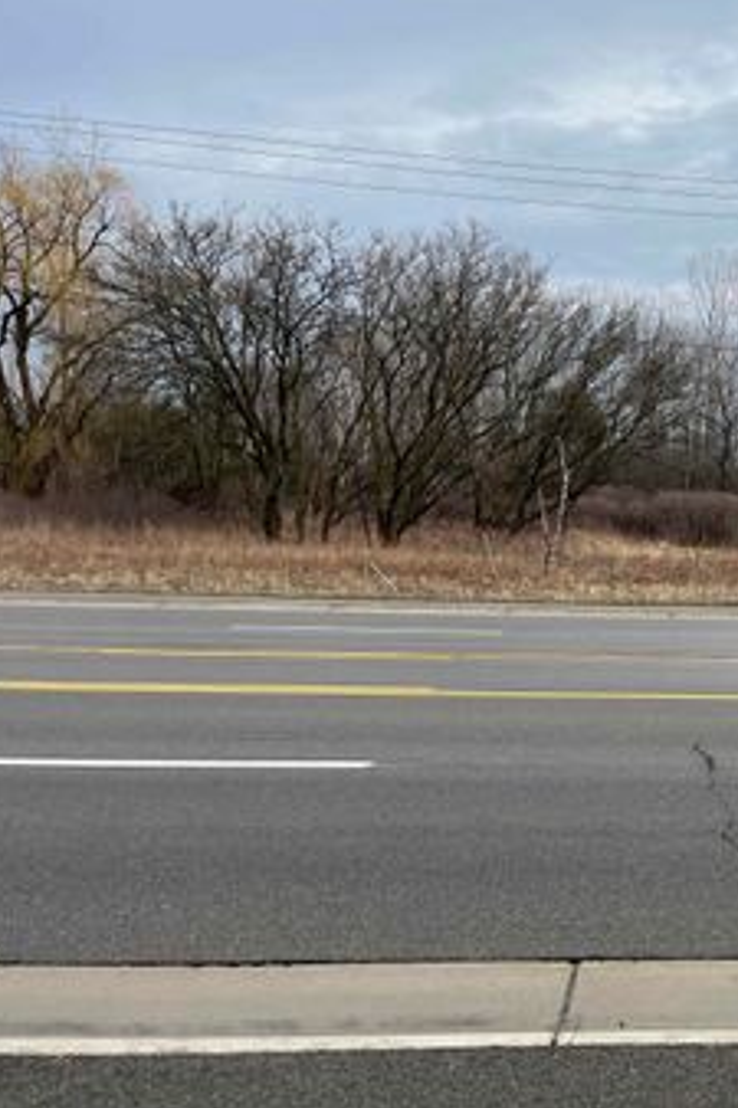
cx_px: 797
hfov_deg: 30.2
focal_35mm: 40
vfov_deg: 48.5
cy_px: 552
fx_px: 1231
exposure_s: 1/3413
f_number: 1.6
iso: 50
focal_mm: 5.1
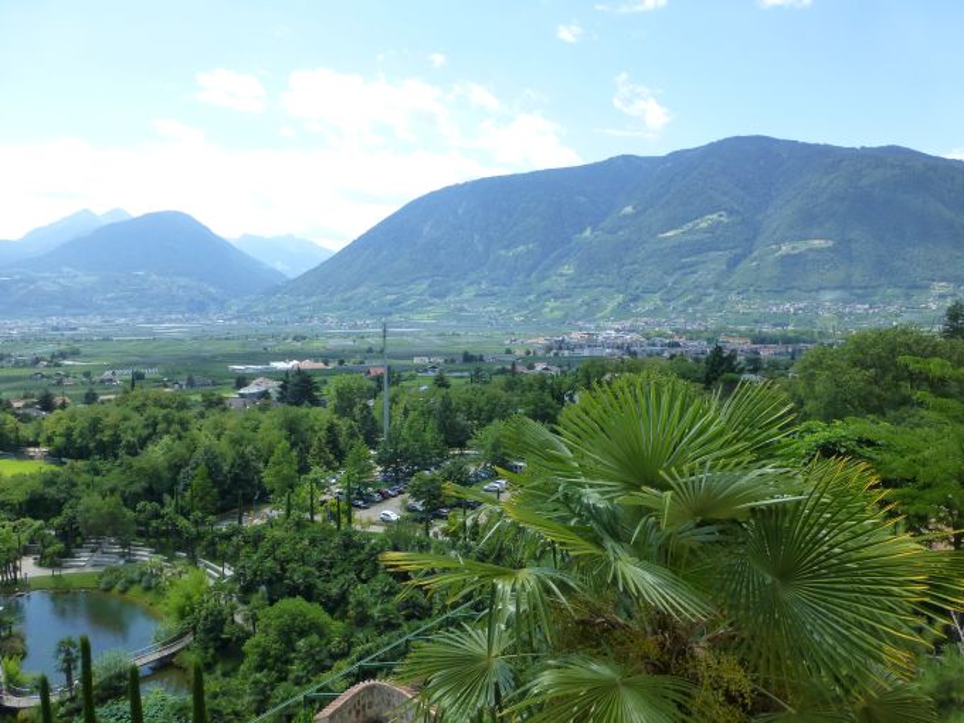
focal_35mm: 24
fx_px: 668
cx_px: 482
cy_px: 362
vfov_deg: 56.8
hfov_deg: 71.6
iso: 160
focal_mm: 4.3
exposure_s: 1/400
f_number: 4
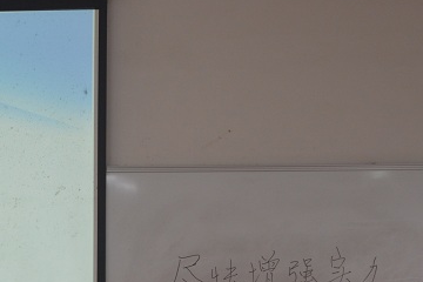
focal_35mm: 180
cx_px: 21
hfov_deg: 11.3
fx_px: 2115
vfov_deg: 7.6
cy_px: 329
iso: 400
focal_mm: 48
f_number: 5.6
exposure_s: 1/40
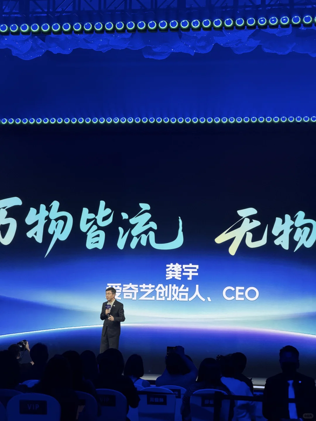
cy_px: 210
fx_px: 1217
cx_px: 158
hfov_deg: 14.8
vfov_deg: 19.6
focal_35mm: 100
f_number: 2.8
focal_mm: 16.89
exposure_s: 1/108
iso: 400
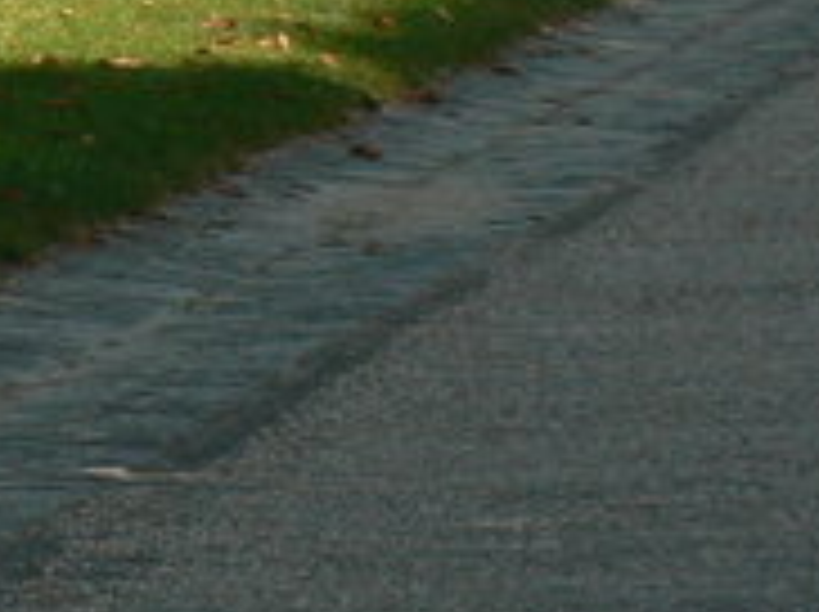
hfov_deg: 3.5
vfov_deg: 2.6
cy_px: -459
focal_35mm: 559
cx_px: 1534
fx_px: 13208
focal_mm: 21.2
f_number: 5.6
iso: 80
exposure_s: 1/320
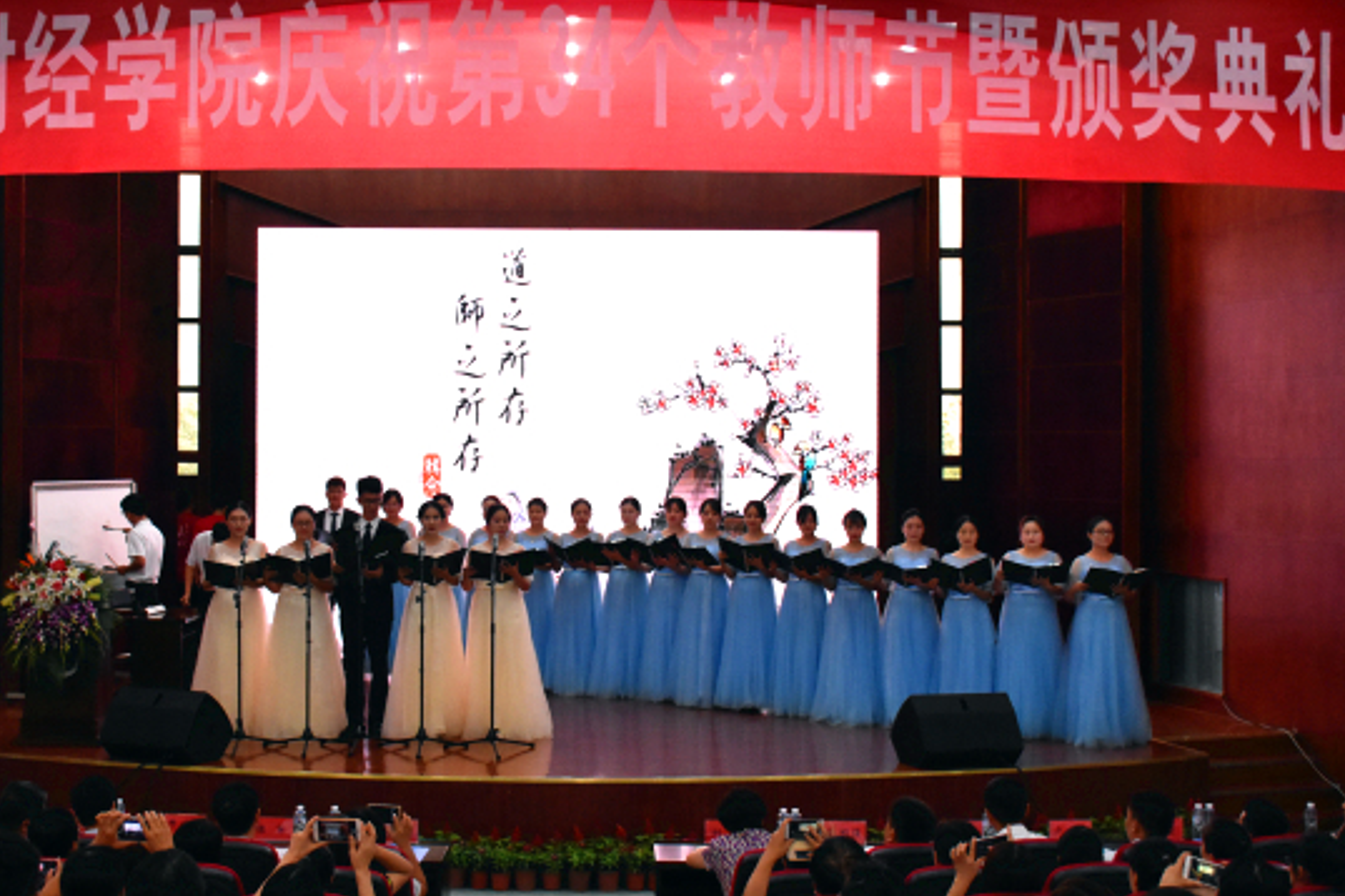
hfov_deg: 39.5
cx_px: 569
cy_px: 399
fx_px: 1868
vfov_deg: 27.0
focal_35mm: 50
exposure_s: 1/320
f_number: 3.8
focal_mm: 24
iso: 3200
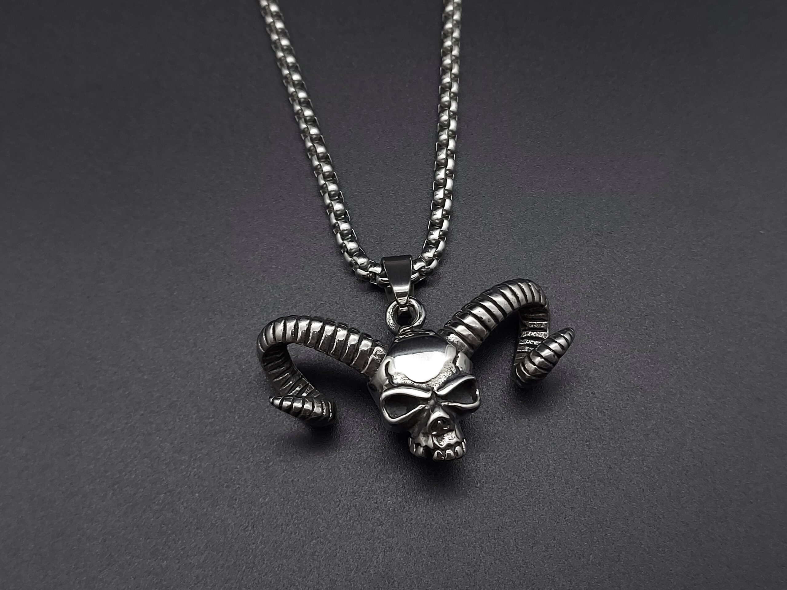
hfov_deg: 71.6
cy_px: 295
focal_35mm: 24
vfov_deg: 56.8
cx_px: 394
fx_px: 546
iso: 125
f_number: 1.8
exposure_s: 1/60
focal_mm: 5.23
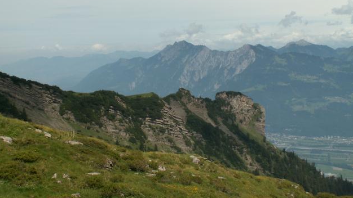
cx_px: 179
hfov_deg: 42.1
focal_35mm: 49
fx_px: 459
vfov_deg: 24.3
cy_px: 73
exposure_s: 1/200
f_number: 8
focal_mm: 7.23
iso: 50
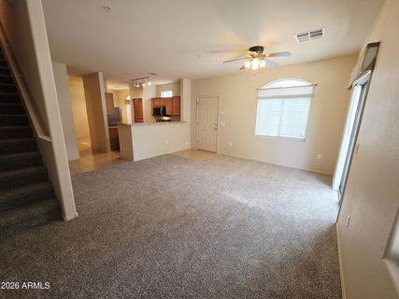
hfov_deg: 106.2
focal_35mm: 13
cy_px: 150
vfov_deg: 89.9
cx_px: 200
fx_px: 150
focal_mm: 2.2
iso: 160
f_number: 1.9
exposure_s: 1/120
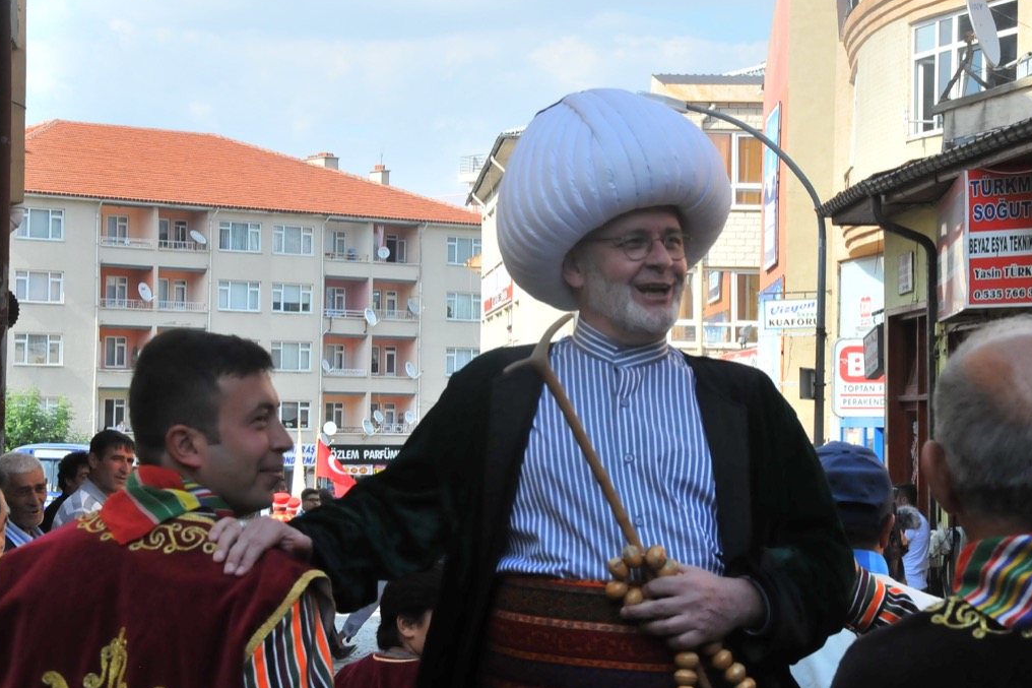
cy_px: 310
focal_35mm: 92
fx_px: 2637
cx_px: 547
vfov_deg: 14.9
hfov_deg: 22.1
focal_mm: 48
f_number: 13
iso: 800
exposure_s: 1/640
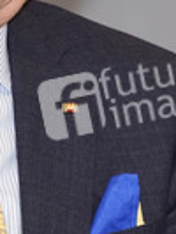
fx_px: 1760
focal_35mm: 260
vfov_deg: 7.6
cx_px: -32
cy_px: 11
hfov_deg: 5.7
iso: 2000
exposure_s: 1/160
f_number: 6.3
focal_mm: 90
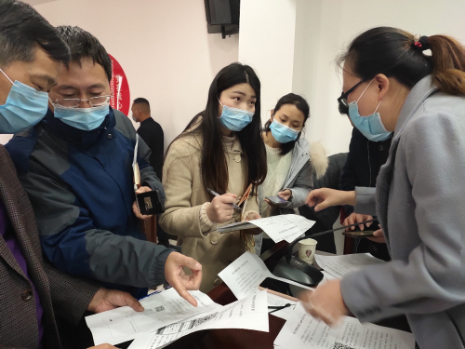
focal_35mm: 23
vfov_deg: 58.9
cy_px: 174
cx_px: 232
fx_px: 309
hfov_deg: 73.9
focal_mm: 4.76
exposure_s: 1/397
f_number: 1.79
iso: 56
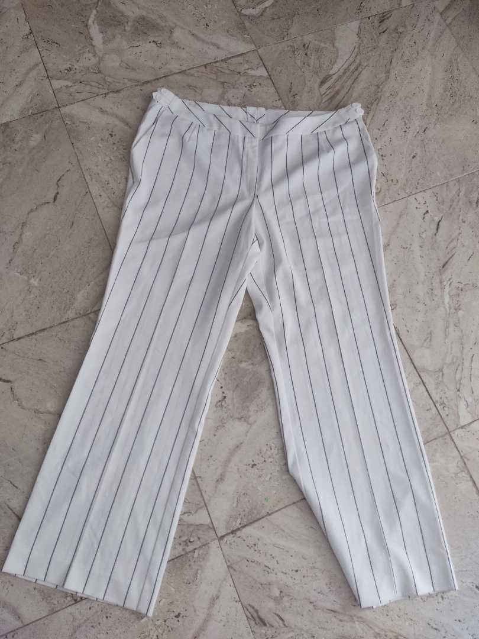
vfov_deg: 69.4
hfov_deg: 54.9
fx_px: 461
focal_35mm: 25
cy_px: 320
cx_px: 240
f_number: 1.79
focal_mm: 4.71
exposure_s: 1/50
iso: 304
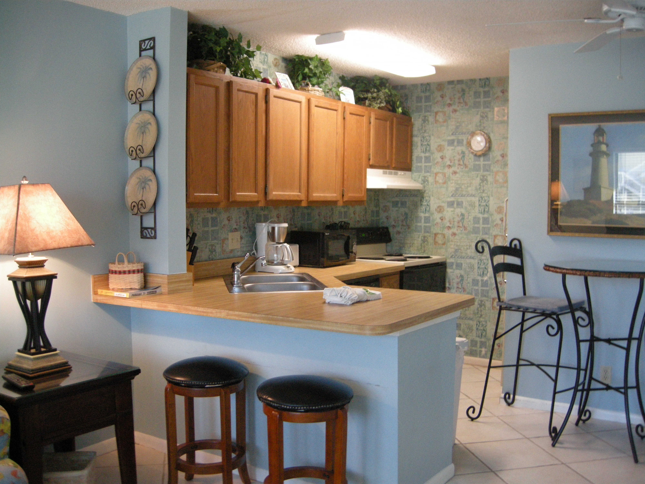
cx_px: 322
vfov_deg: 40.7
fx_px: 652
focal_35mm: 35
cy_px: 242
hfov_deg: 52.6
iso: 400
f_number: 2.7
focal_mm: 7.5
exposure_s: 1/38.1
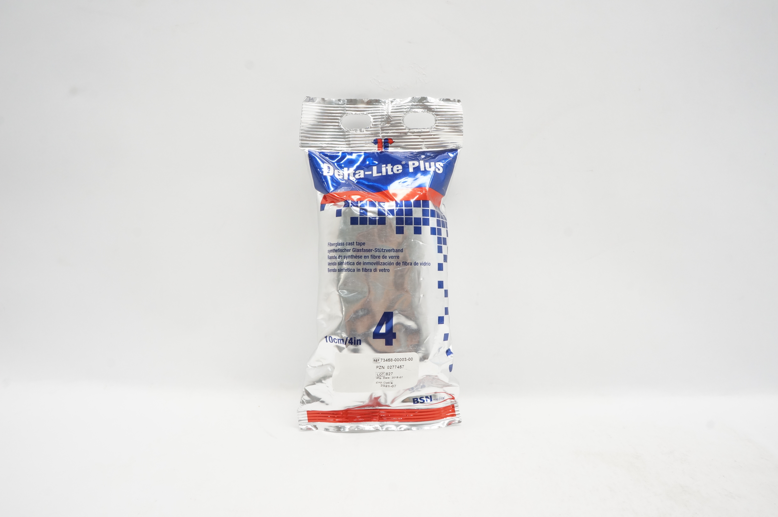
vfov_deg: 47.8
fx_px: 583
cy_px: 258
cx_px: 389
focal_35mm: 27
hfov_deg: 67.4
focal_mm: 18
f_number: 13
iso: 800
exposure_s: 1/25
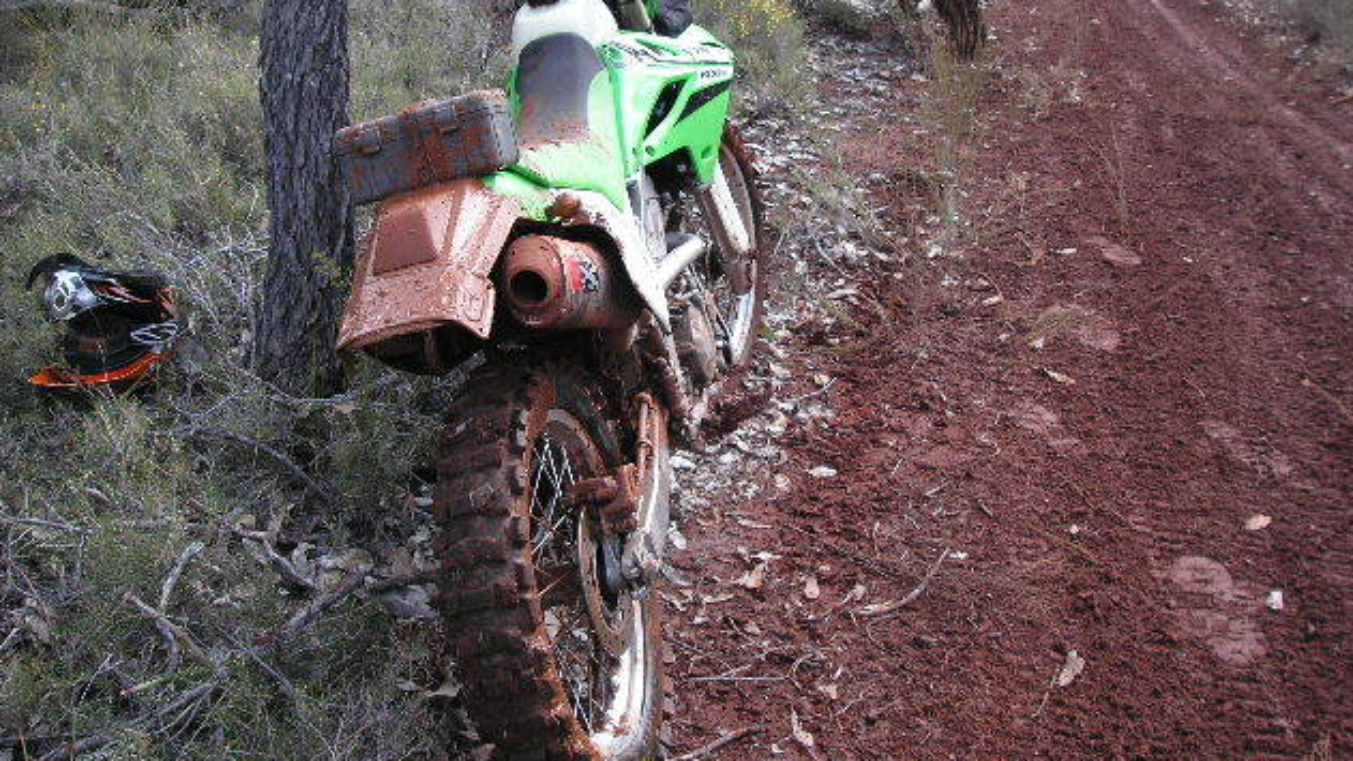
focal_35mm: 42
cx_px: 678
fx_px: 1507
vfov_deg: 28.3
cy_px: 296
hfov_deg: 48.4
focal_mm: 6.3
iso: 50
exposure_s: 1/90
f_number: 3.3
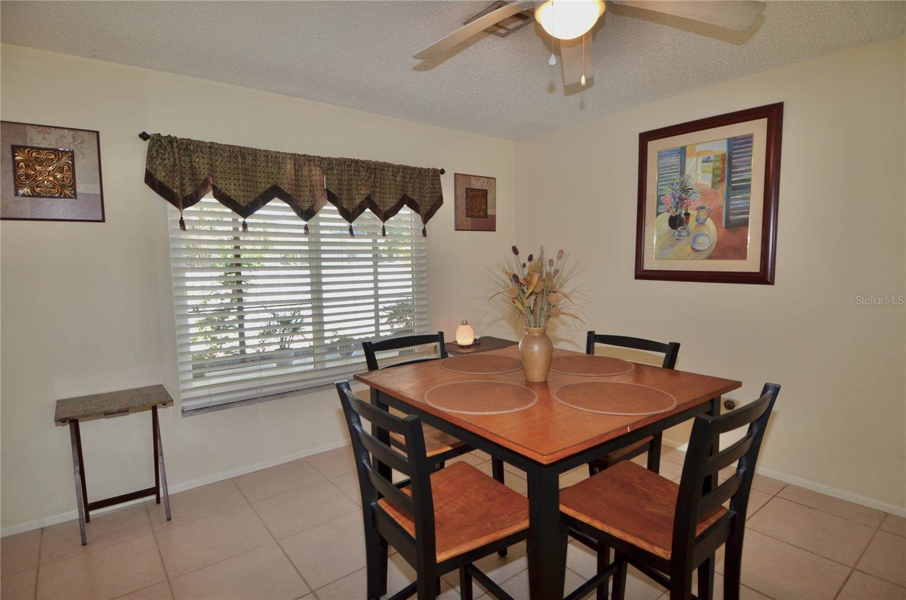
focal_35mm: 36
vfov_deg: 36.7
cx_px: 453
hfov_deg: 53.2
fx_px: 904
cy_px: 300
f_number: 4
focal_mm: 24
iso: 360
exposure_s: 1/60
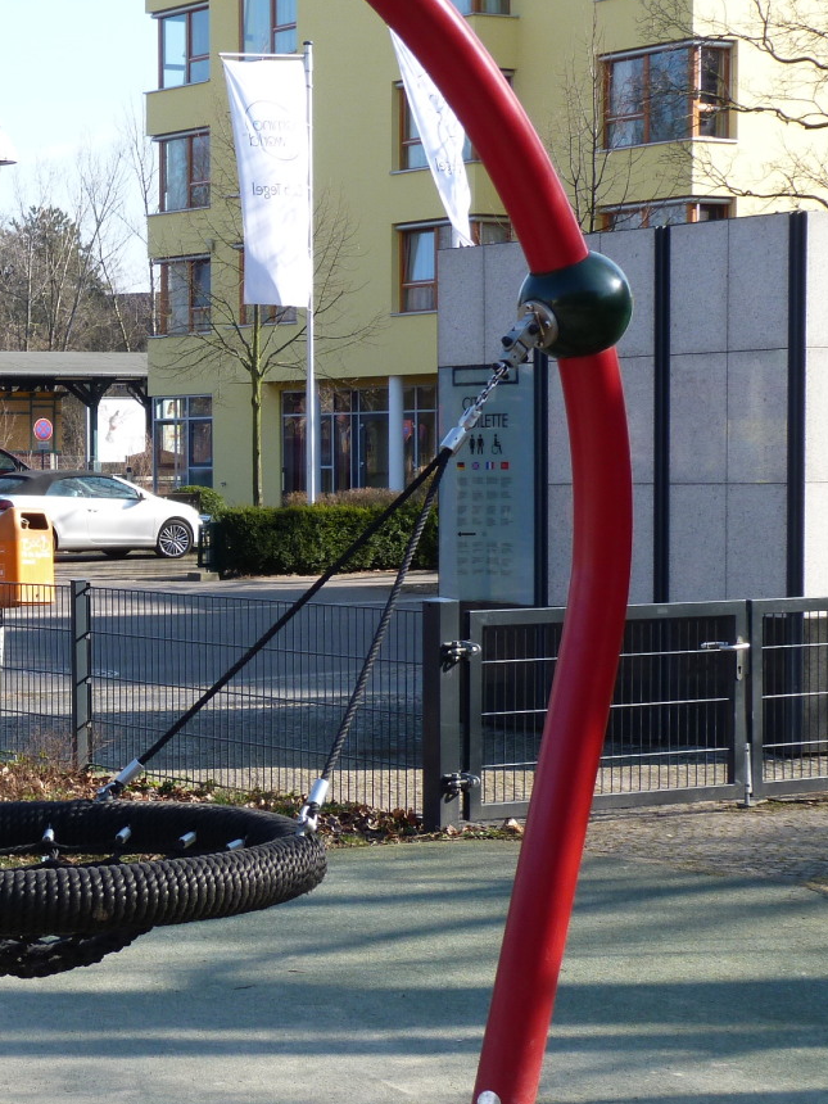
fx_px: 2838
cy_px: 581
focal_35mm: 89
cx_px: -126
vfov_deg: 22.0
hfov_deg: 16.0
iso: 80
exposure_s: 1/200
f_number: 4
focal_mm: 9.2
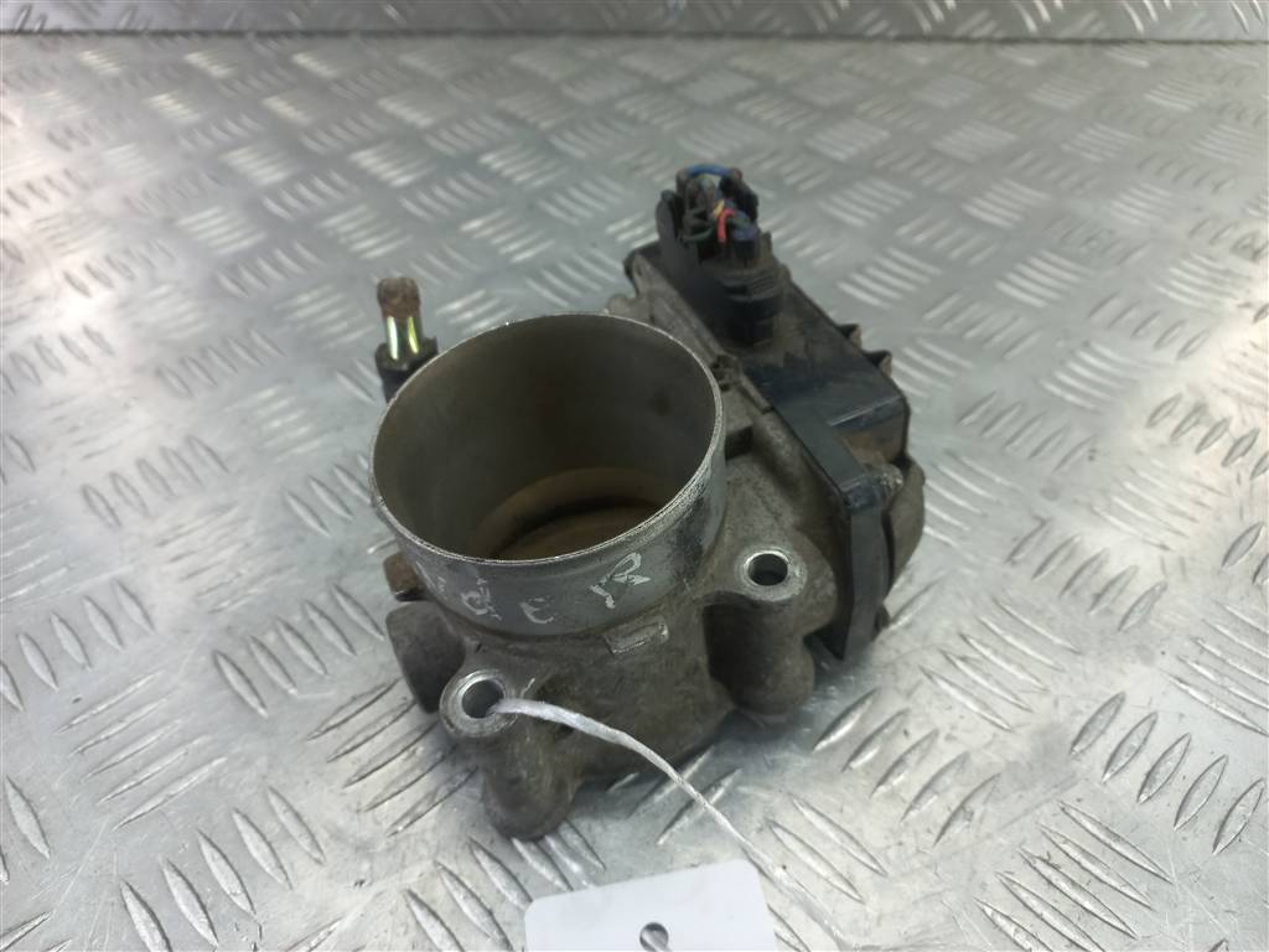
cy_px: 476
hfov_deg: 69.4
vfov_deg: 54.9
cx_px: 634
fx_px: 916
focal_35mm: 25
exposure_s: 1/50
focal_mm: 4.6
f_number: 1.8
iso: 64
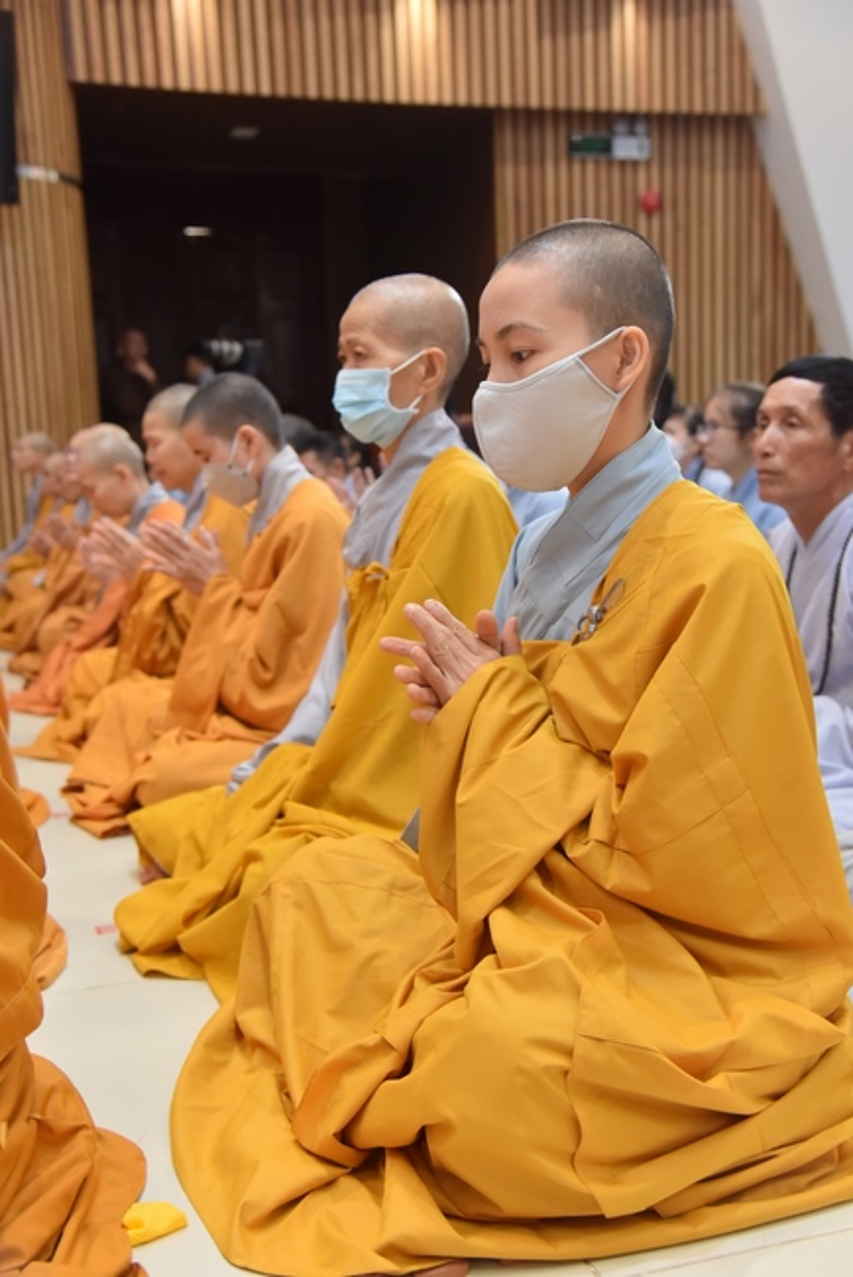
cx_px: 426
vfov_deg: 48.4
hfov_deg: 33.4
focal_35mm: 40
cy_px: 638
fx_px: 1420
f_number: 4.5
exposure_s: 1/125
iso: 1600
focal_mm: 40
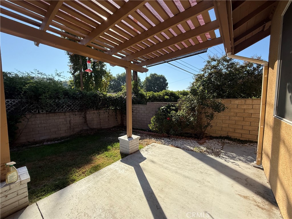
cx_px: 146
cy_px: 110
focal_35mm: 14
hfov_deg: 102.1
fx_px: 118
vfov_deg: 85.7
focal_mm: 2.22
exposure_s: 1/1368
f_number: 2.2
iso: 64
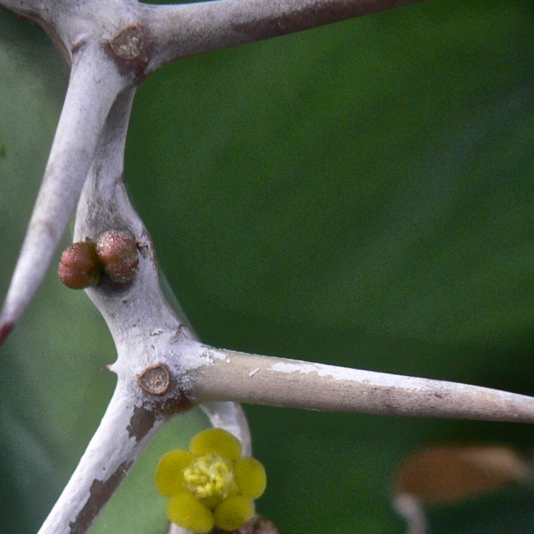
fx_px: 1623
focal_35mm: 93
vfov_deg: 18.3
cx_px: 197
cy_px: 494
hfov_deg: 18.6
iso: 150
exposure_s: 1/125
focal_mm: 6
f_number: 2.8
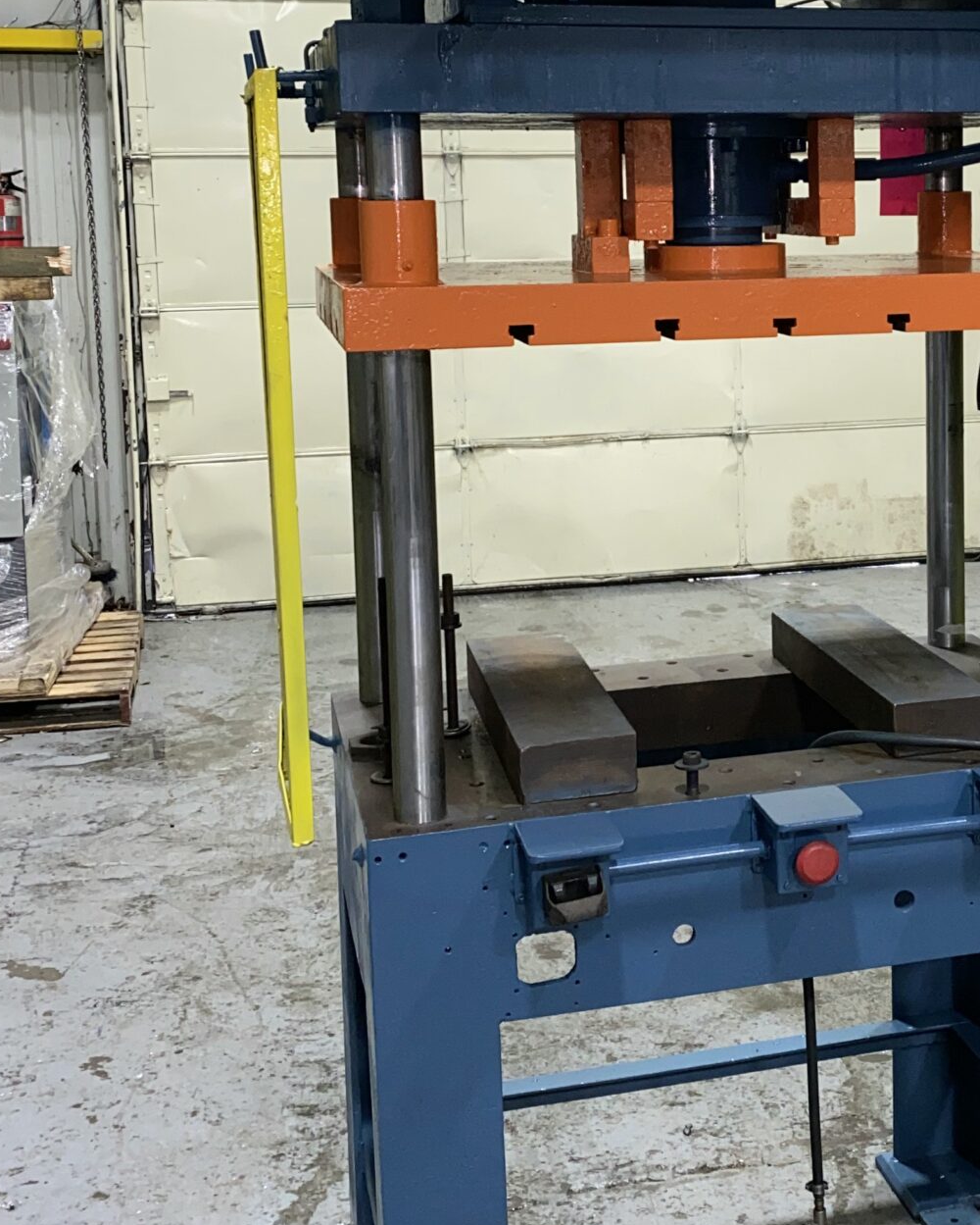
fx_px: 1884
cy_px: 420
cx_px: 823
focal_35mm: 52
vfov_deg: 35.7
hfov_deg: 28.4
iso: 40
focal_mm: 4.25
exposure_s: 1/15
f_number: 1.8
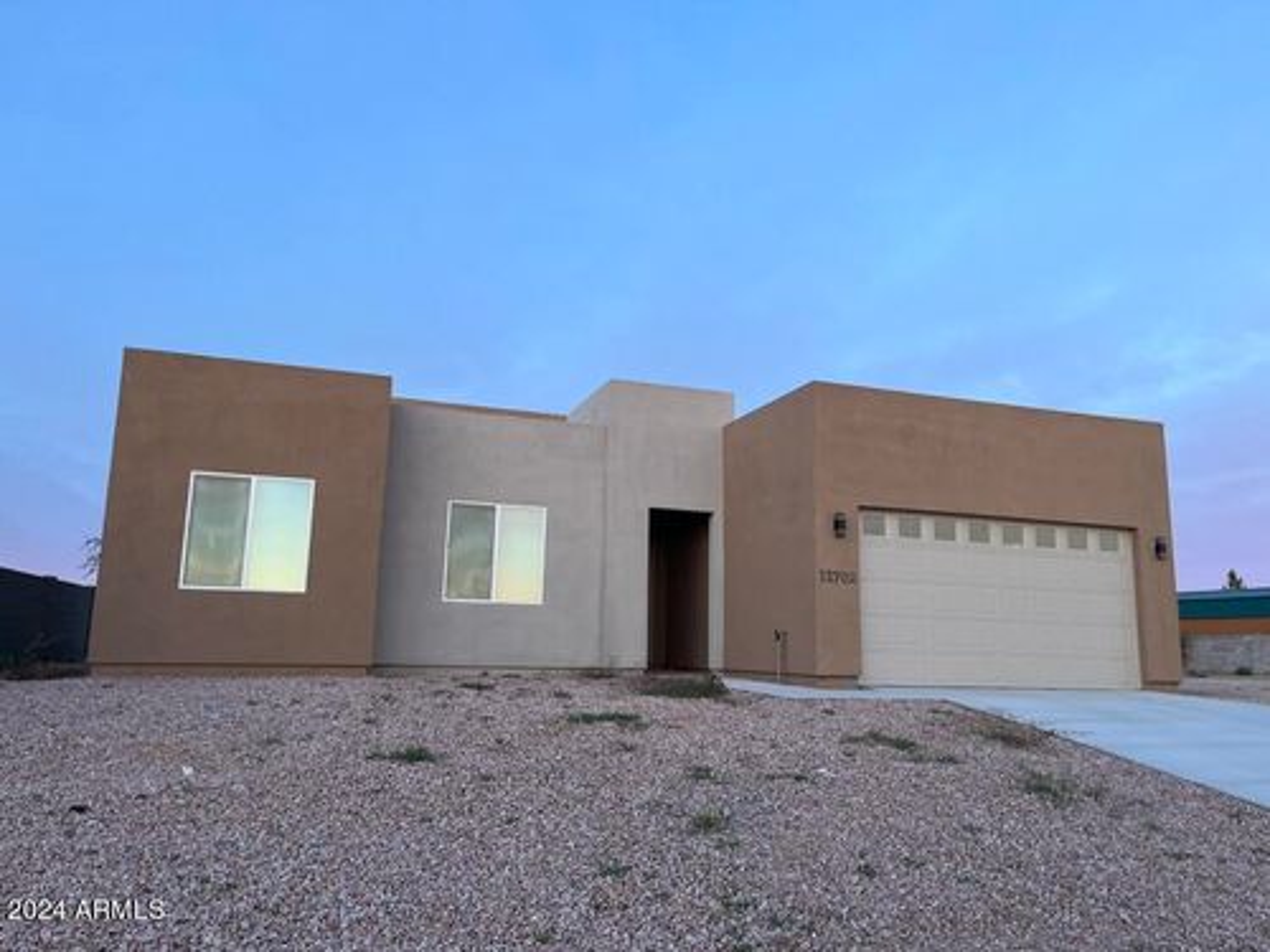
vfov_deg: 53.1
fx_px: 954
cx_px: 635
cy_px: 476
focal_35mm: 26
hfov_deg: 67.3
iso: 80
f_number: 1.6
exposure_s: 1/121
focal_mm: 5.1
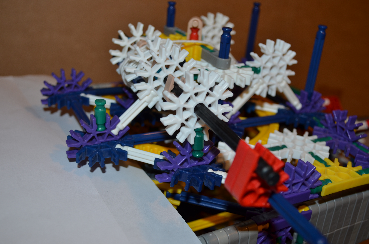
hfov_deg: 46.5
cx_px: 184
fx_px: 430
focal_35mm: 42
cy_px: 122
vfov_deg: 31.8
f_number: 5.6
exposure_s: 1/30
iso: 200
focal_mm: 28
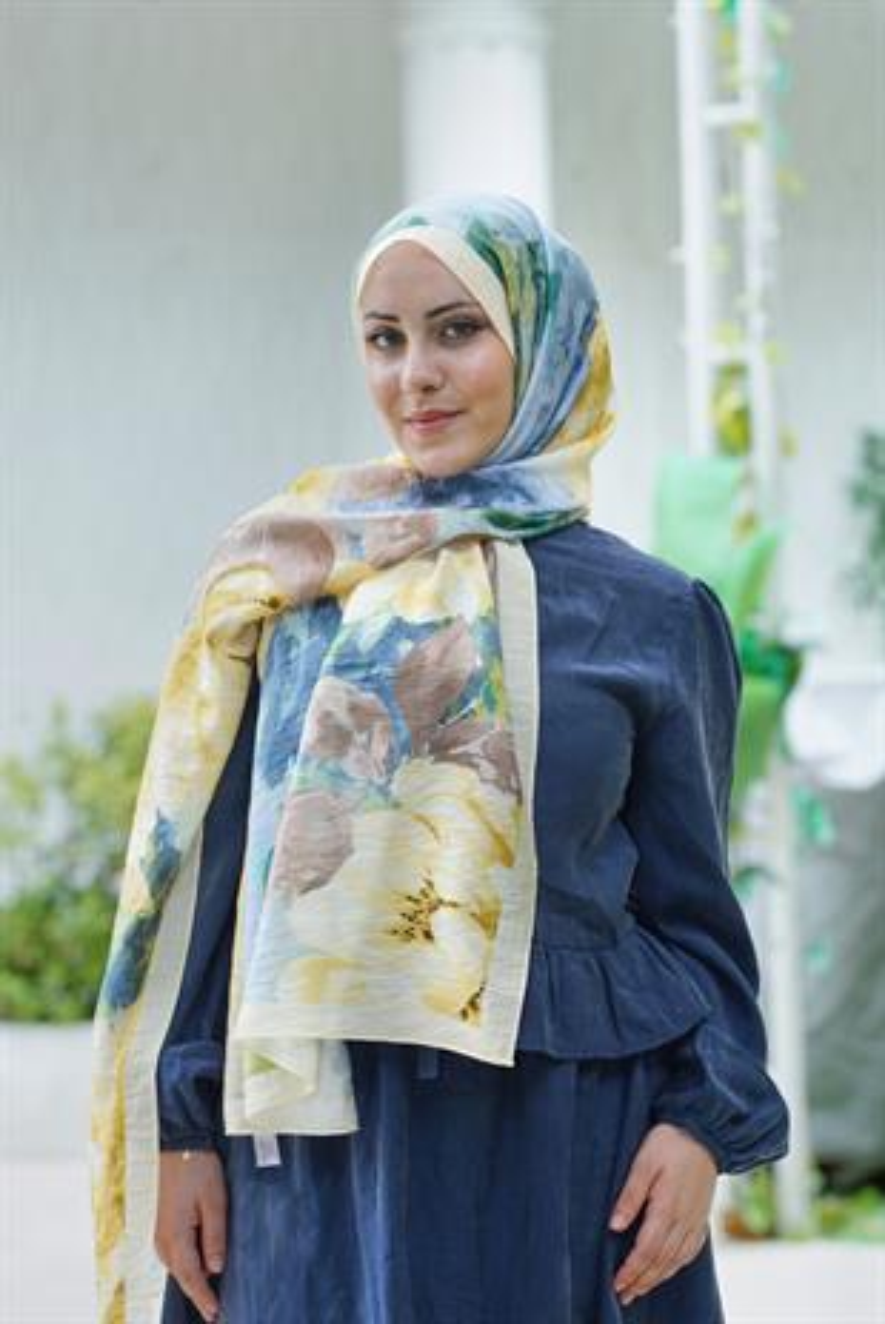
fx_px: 4050
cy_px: 662
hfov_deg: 12.5
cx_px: 442
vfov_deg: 18.6
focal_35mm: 110
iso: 200
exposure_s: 1/100
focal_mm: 110
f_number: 5
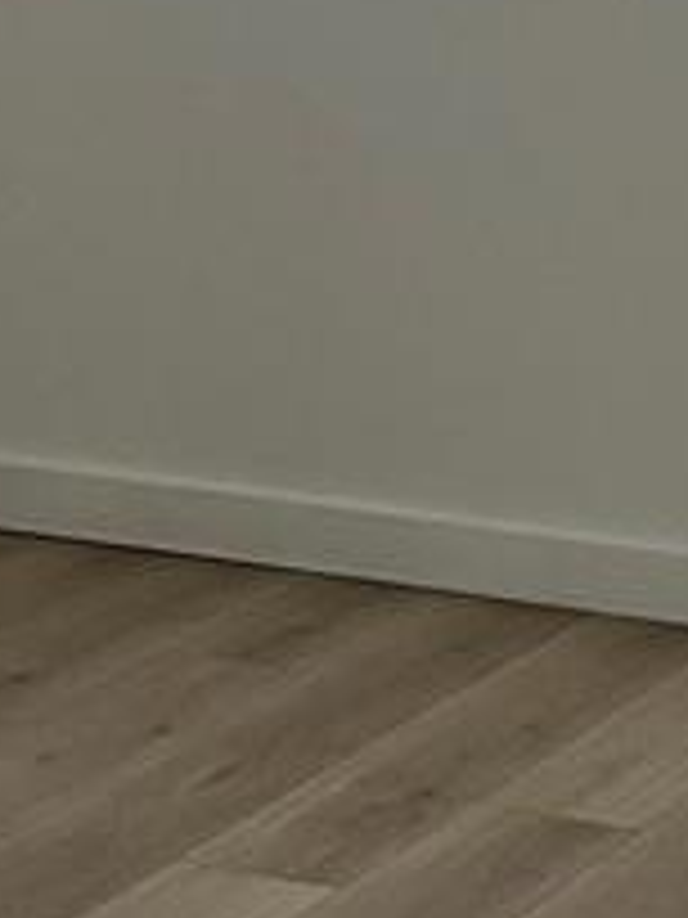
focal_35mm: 153
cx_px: 872
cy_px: 184
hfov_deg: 9.5
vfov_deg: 12.9
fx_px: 4055
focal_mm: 5.7
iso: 250
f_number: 1.5
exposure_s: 1/60
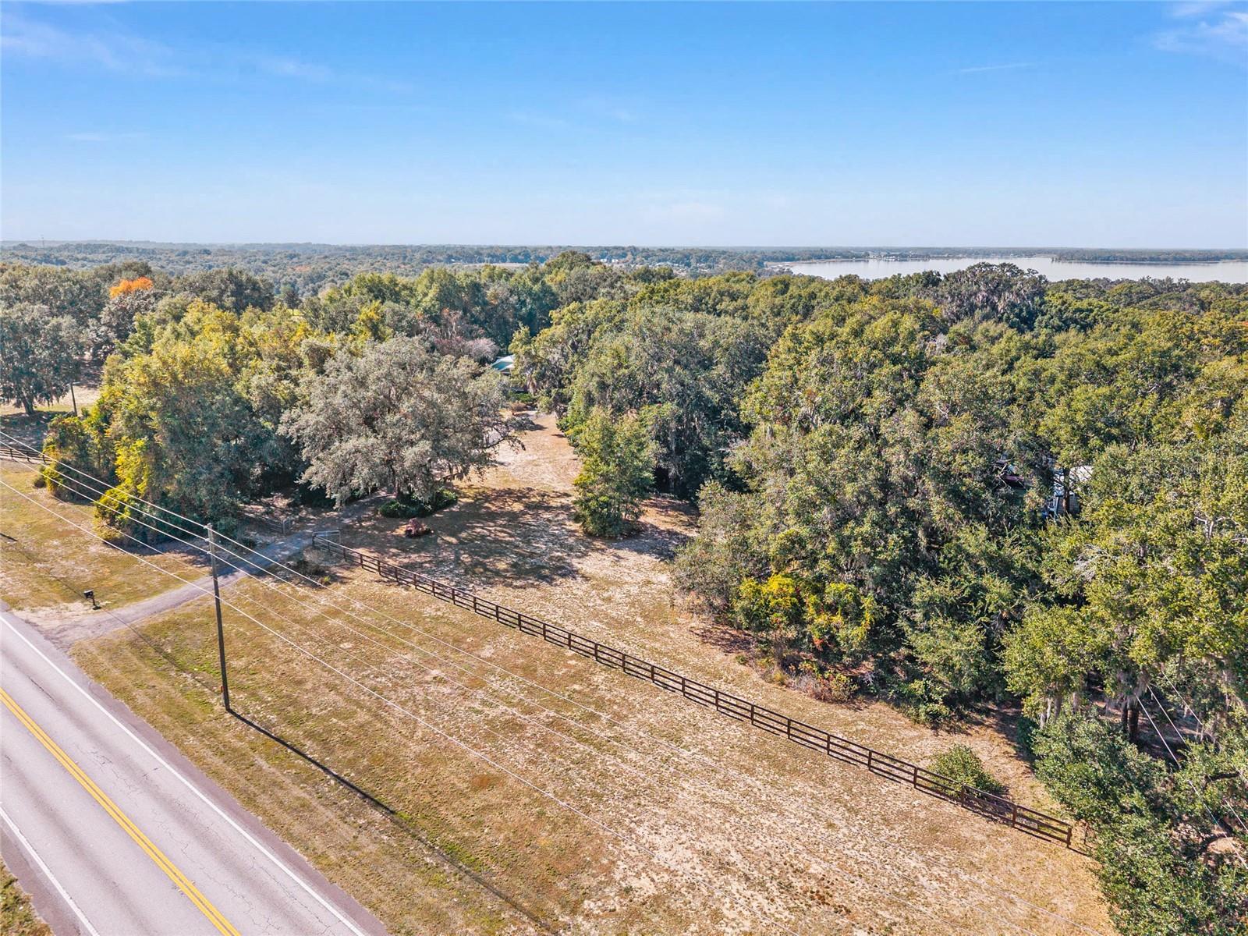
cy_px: 468
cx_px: 624
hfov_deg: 71.6
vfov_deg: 56.8
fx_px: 865
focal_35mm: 24
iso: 300
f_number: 1.8
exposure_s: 1/6000
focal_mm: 8.67
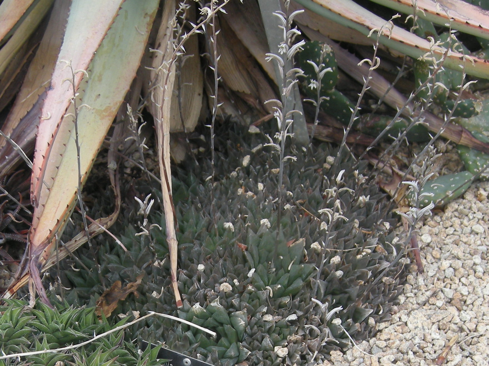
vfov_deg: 40.7
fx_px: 494
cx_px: 244
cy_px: 183
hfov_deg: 52.6
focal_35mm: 35
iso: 64
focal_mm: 7.5
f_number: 3
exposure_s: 1/67
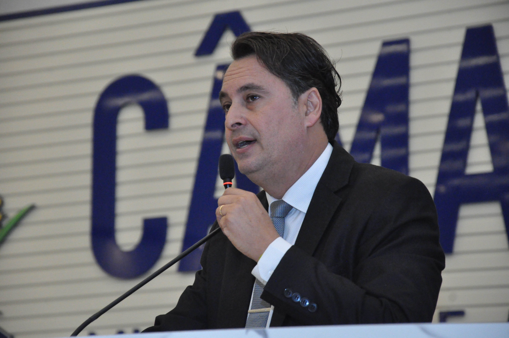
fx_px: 2224
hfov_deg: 13.1
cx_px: 254
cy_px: 169
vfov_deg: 8.7
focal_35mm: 158
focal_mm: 105
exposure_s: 1/160
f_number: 5.6
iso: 3200
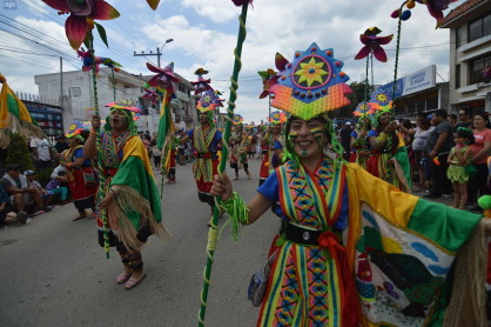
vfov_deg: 72.0
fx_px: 225
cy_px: 164
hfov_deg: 95.0
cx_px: 246
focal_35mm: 16
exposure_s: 1/2000
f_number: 5.6
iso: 100
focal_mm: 11
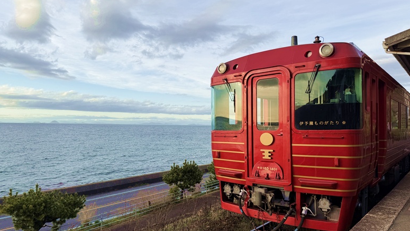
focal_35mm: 27
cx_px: 200
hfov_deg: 69.8
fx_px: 294
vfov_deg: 42.9
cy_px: 127
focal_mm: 6.76
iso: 80
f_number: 1.78
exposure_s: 1/2110
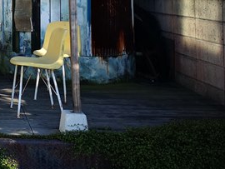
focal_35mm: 72
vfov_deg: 19.4
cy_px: -29
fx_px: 468
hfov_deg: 23.7
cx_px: -71
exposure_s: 1/995
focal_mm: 3.95
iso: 50
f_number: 1.8
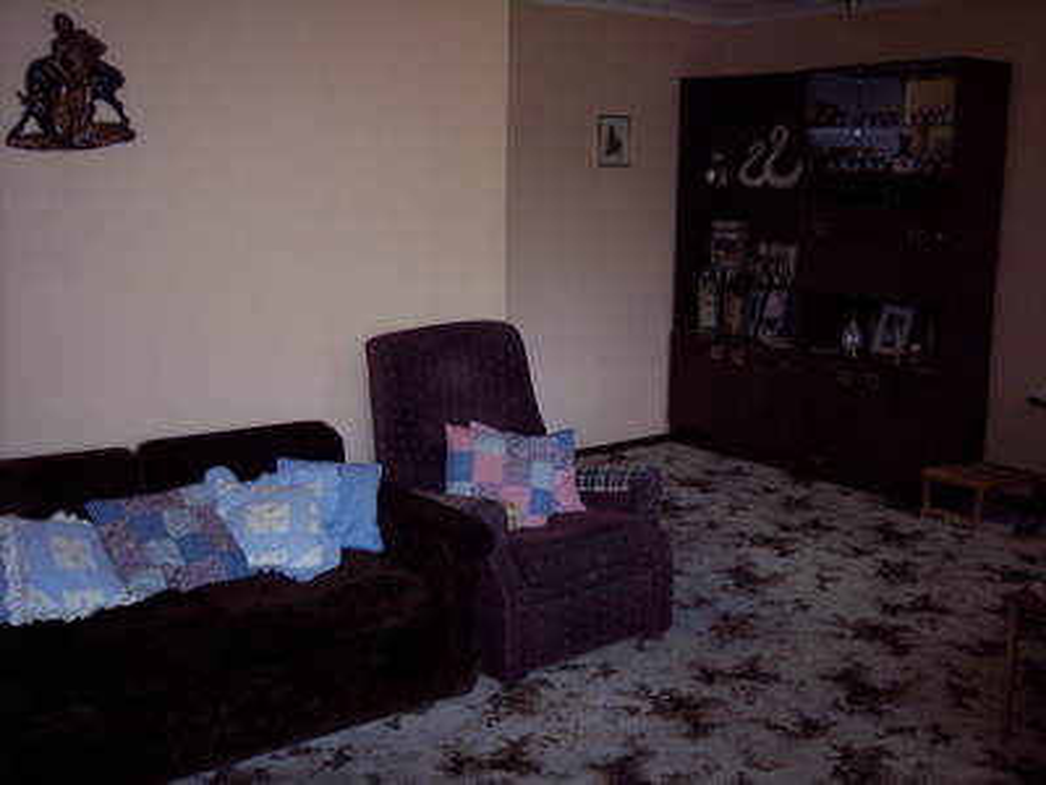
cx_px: 523
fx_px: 1178
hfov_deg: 47.9
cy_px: 392
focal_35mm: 39
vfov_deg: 36.8
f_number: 2.8
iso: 140
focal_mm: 8
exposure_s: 1/60
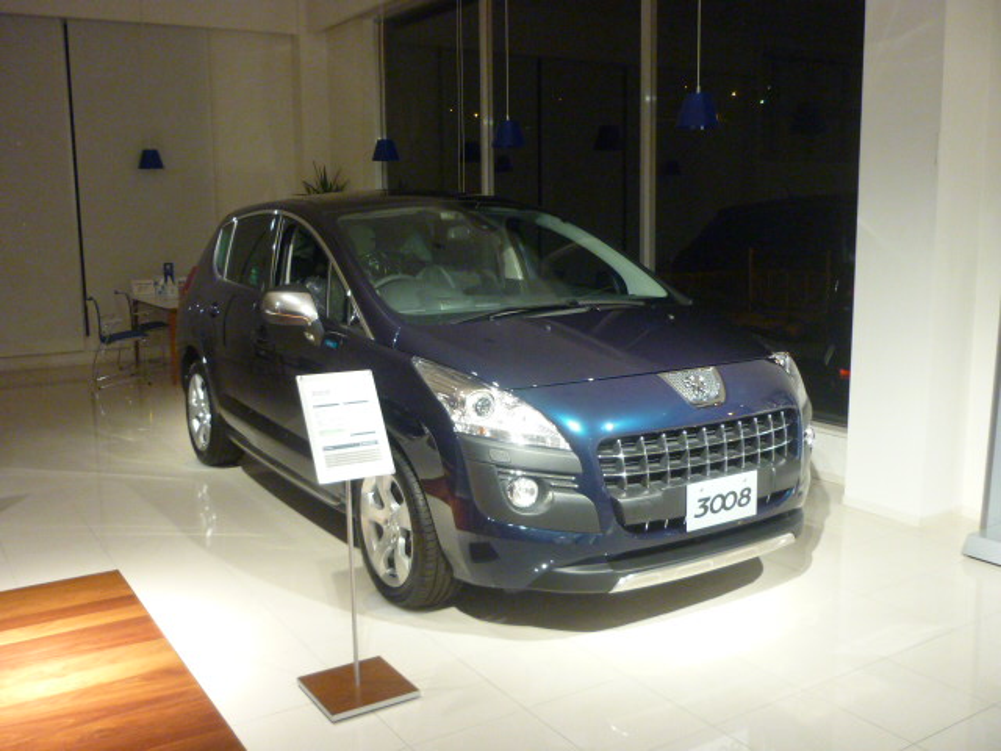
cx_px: 500
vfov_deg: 42.9
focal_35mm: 33
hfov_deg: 55.4
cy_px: 376
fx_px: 954
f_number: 2.8
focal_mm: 5.5
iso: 400
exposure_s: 1/25
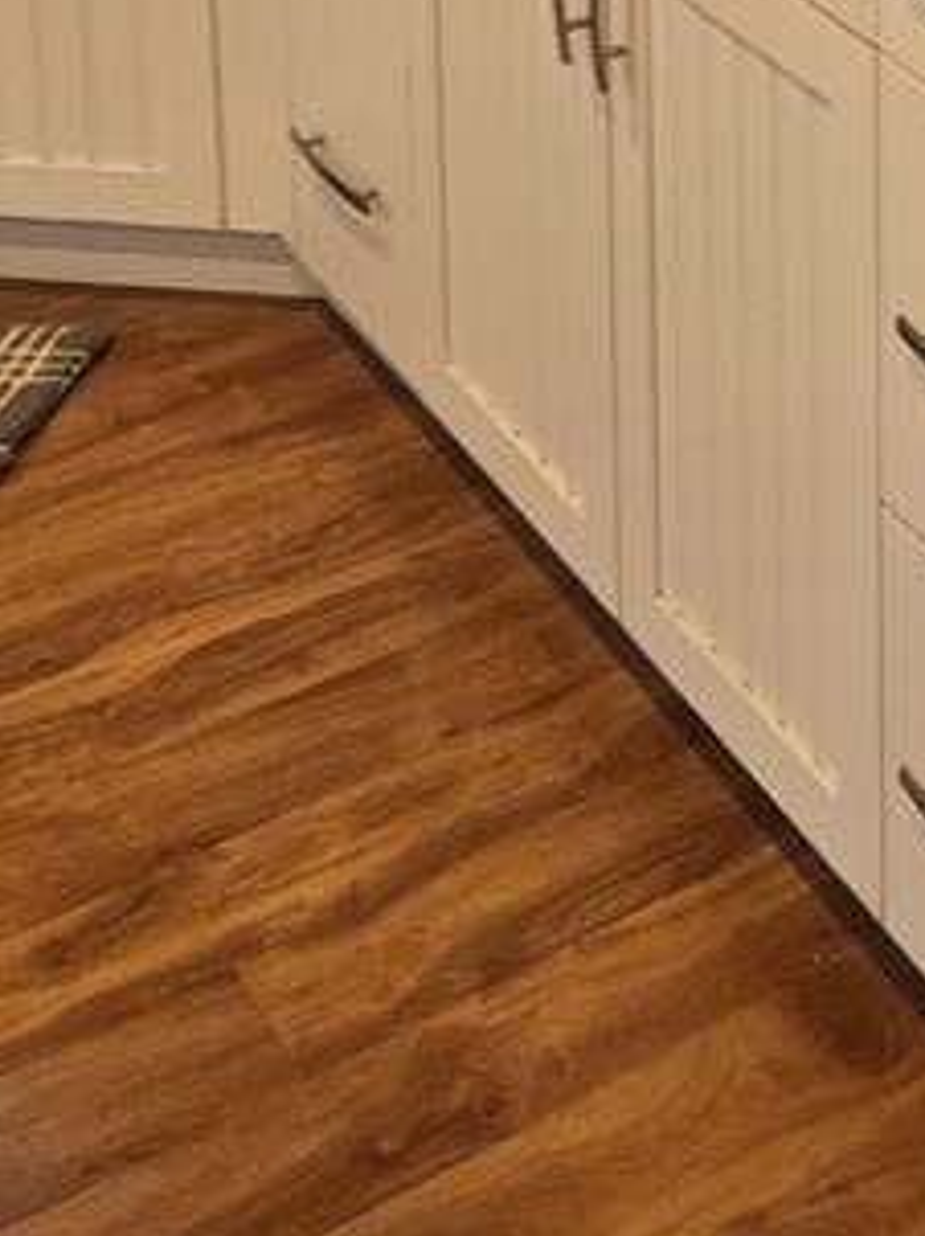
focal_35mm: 78
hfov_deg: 17.6
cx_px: 1240
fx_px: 2783
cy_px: -688
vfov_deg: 20.8
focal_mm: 5.4
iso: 320
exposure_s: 1/120
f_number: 1.8
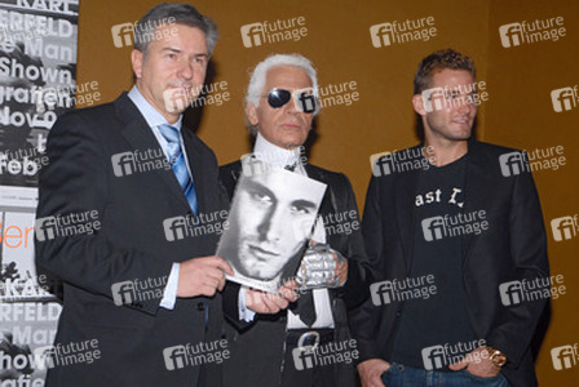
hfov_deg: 27.0
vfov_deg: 18.2
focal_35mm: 75
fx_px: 1208
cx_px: 290
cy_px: 194
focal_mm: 50
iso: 400
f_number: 10
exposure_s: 1/160
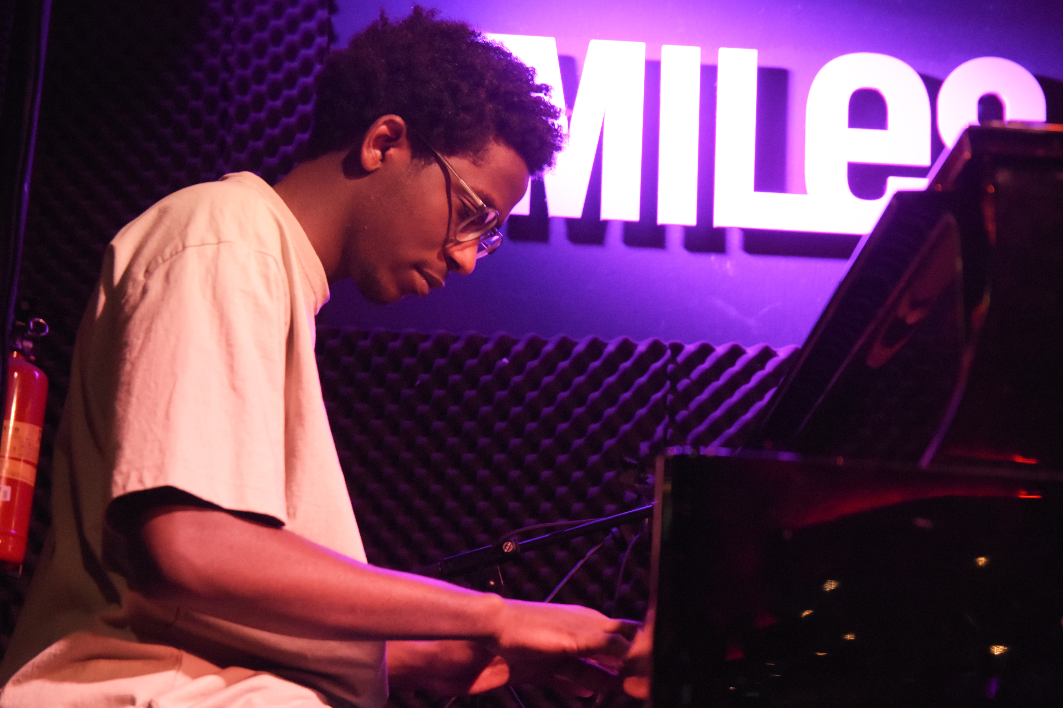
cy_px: 354
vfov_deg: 18.2
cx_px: 532
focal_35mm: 75
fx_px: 2214
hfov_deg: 27.0
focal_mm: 50
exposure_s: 1/80
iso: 3200
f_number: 4.5
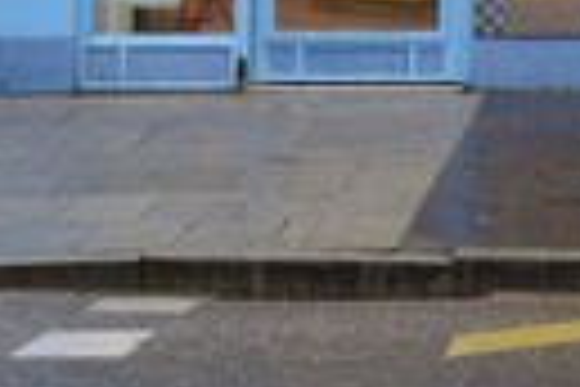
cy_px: -238
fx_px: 2513
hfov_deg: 12.4
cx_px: 904
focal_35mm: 156
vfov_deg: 8.5
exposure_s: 1/200
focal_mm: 48
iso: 400
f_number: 4.5
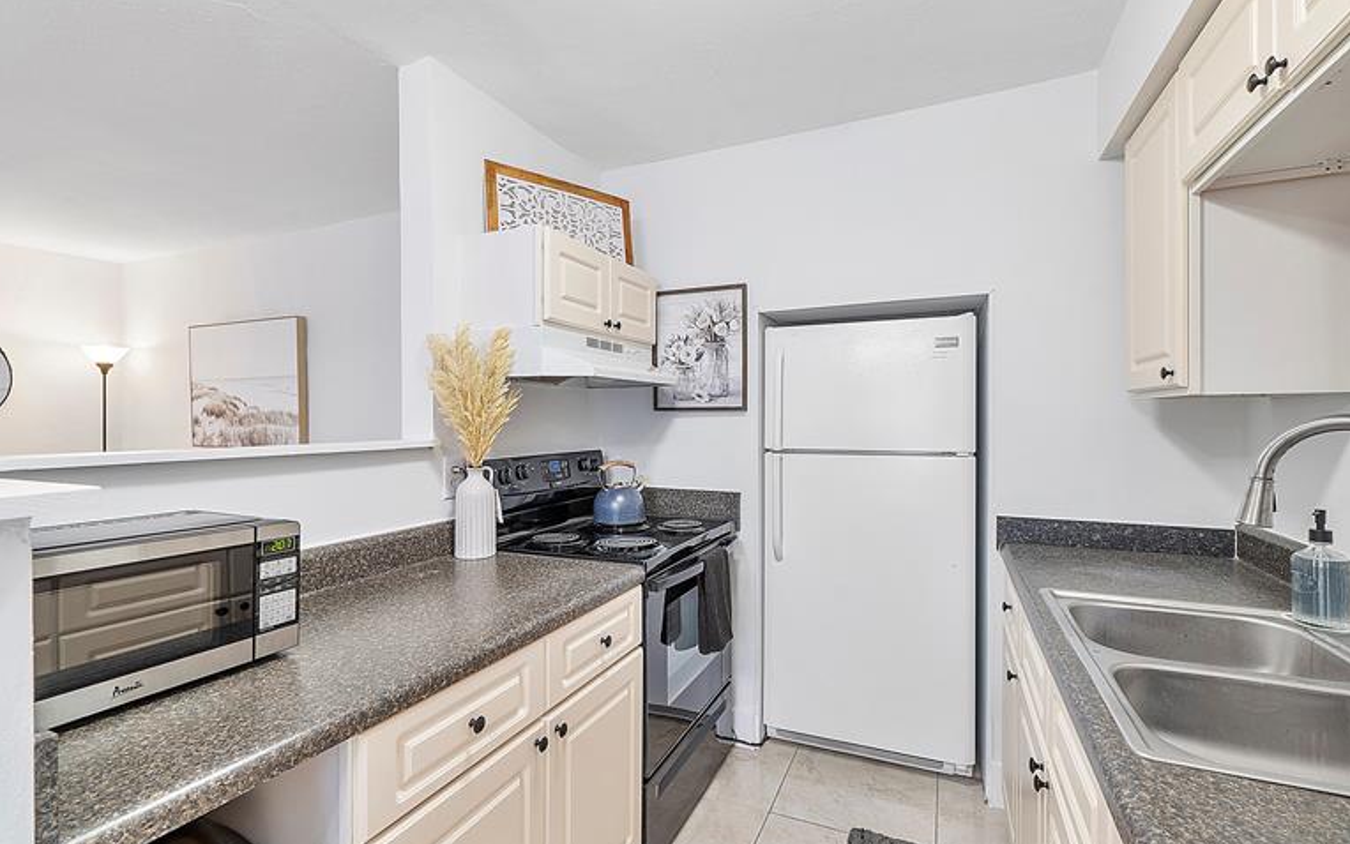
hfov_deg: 97.8
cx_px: 679
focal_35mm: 16
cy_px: 423
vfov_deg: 71.3
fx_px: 589
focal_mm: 10
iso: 160
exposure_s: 1/2.5
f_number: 11
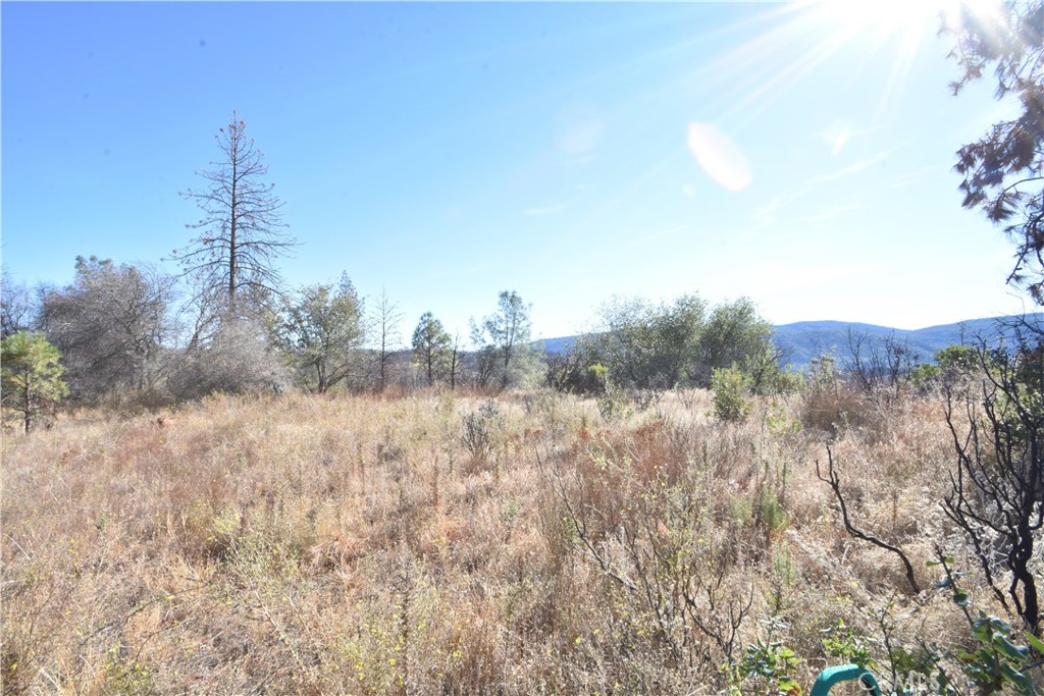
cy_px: 348
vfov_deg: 77.3
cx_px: 522
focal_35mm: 15
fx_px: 435
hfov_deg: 100.4
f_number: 18
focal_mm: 10
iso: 400
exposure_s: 1/80
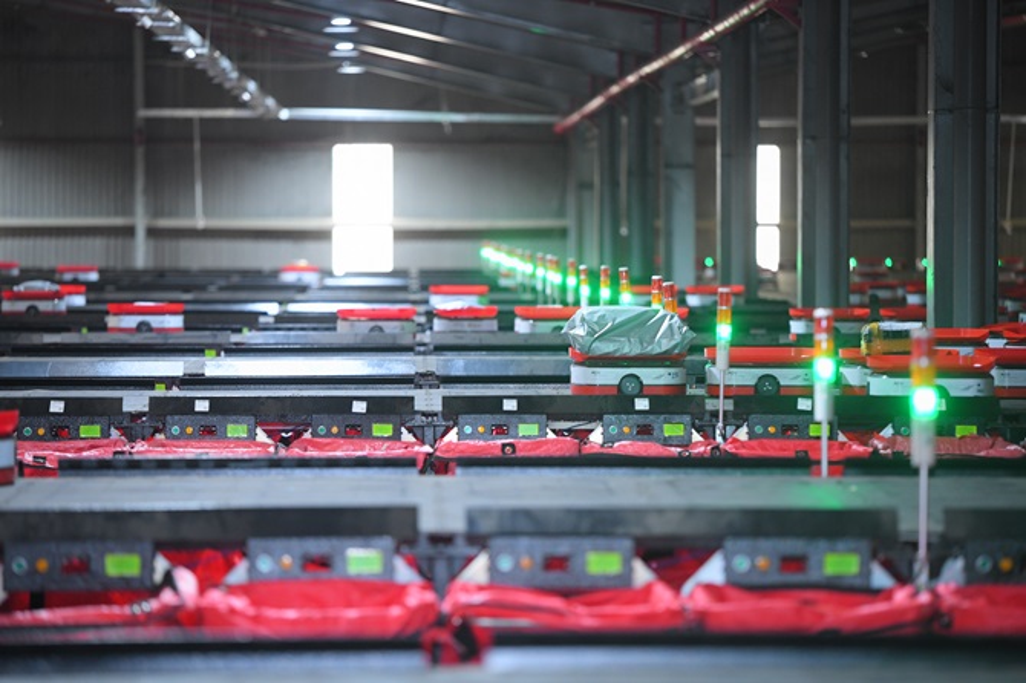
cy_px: 342
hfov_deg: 12.8
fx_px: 4558
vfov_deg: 8.6
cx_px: 513
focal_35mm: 160
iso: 4000
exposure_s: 1/200
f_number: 2.8
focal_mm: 160
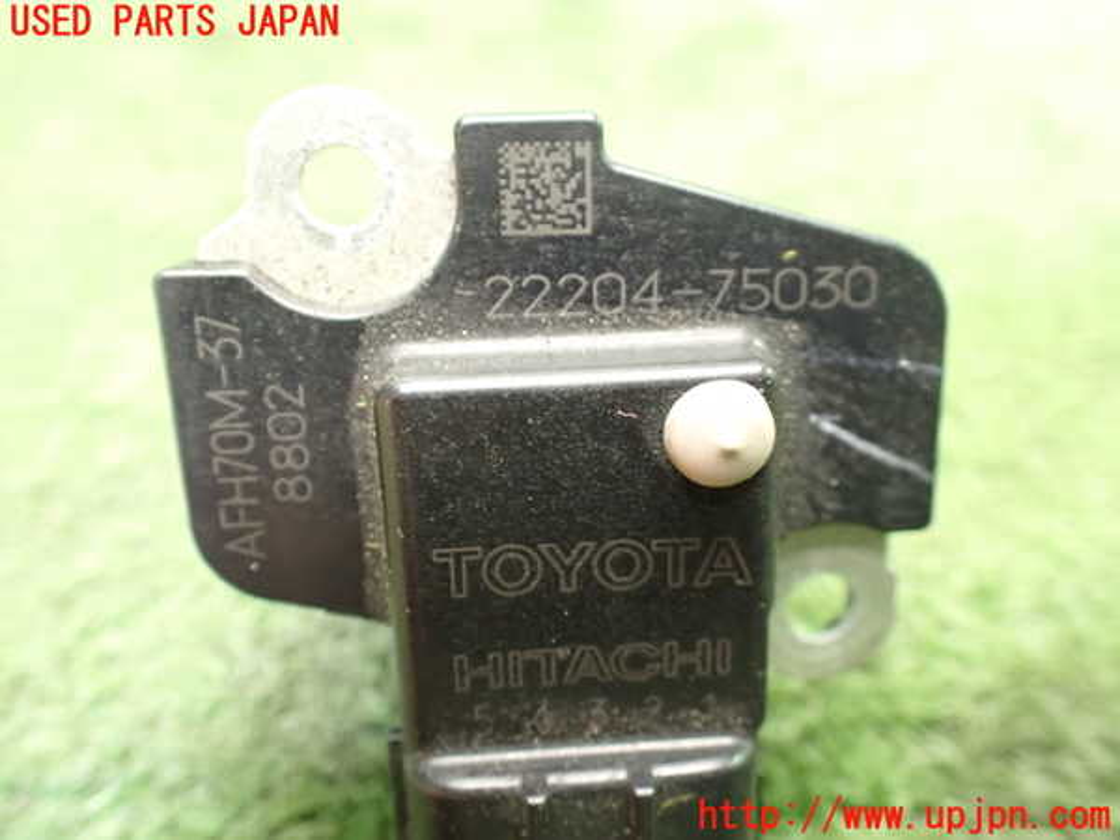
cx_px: 560
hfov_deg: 60.0
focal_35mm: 30
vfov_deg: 46.8
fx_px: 971
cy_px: 420
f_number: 2.3
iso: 1250
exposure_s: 1/30
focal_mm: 5.4
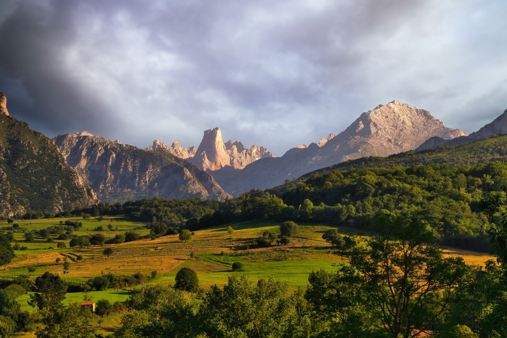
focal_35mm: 87
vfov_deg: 15.7
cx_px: 254
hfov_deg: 23.4
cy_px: 169
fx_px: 1225
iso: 100
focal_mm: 58
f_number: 9
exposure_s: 1/100
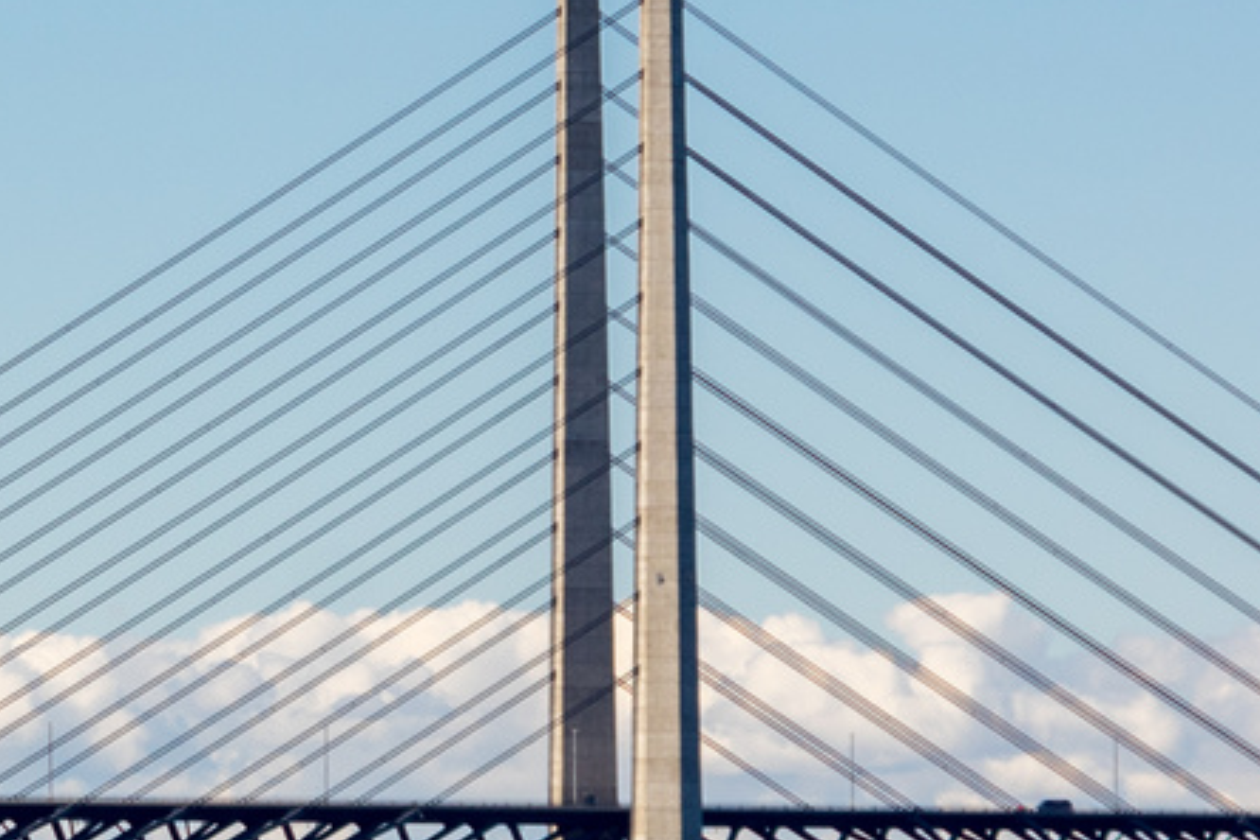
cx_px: -797
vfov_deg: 3.2
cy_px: 292
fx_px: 14979
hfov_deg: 4.8
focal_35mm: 428
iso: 100
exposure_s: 1/500
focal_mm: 77.5
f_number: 8
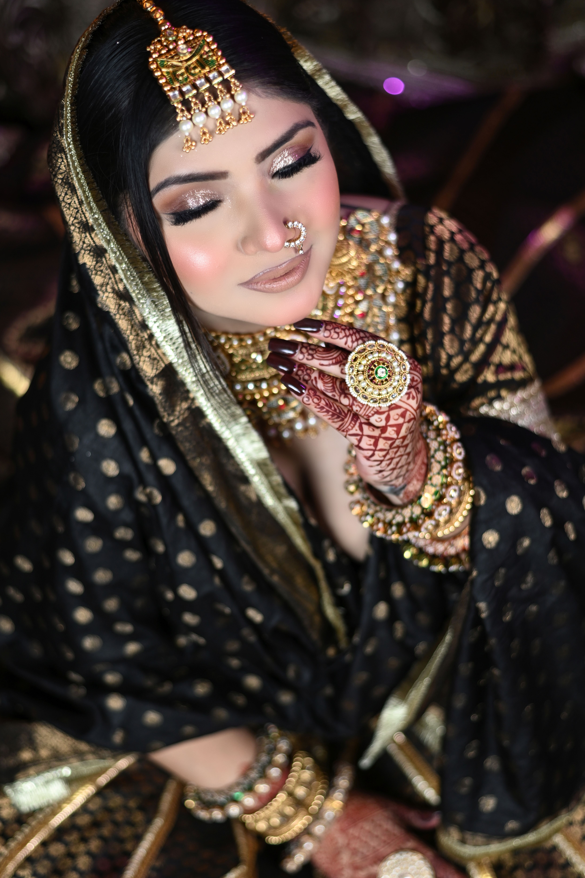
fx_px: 1340
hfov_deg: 24.6
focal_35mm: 55
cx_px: 287
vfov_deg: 36.2
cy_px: 467
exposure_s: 1/200
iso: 320
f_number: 2.2
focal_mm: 50
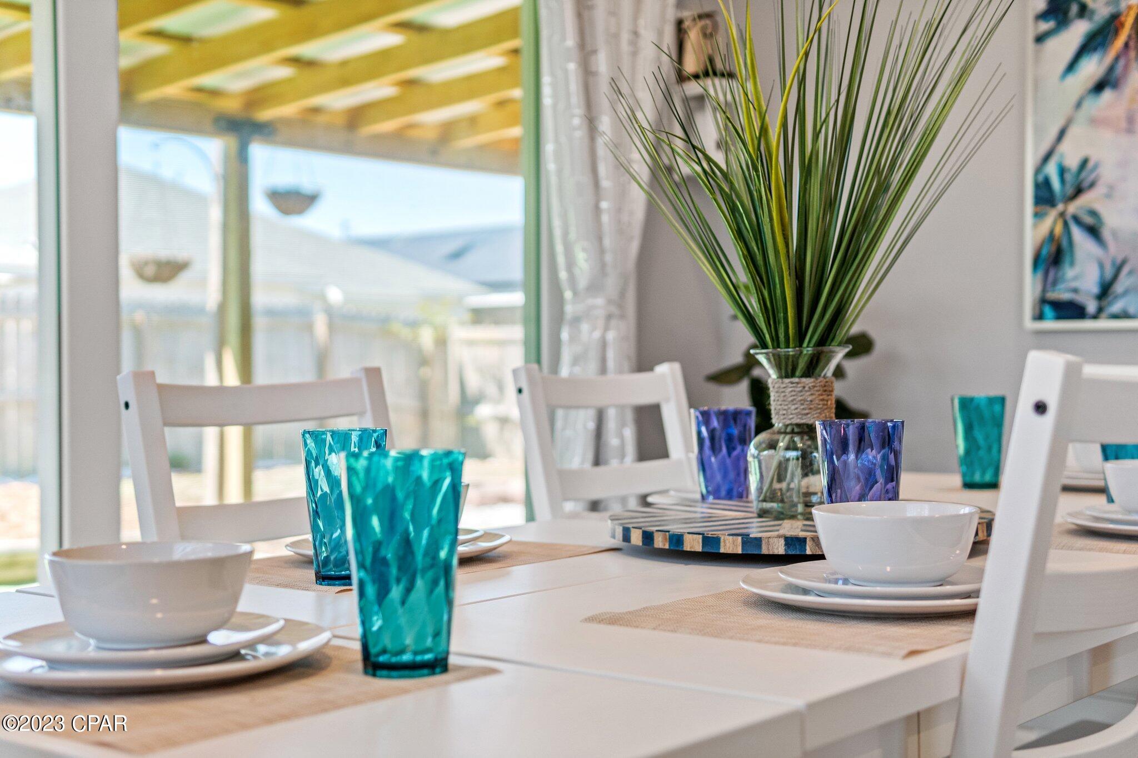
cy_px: 379
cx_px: 569
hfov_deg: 43.6
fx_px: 1422
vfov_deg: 29.9
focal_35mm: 45
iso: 800
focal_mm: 30
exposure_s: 1/200
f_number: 2.2
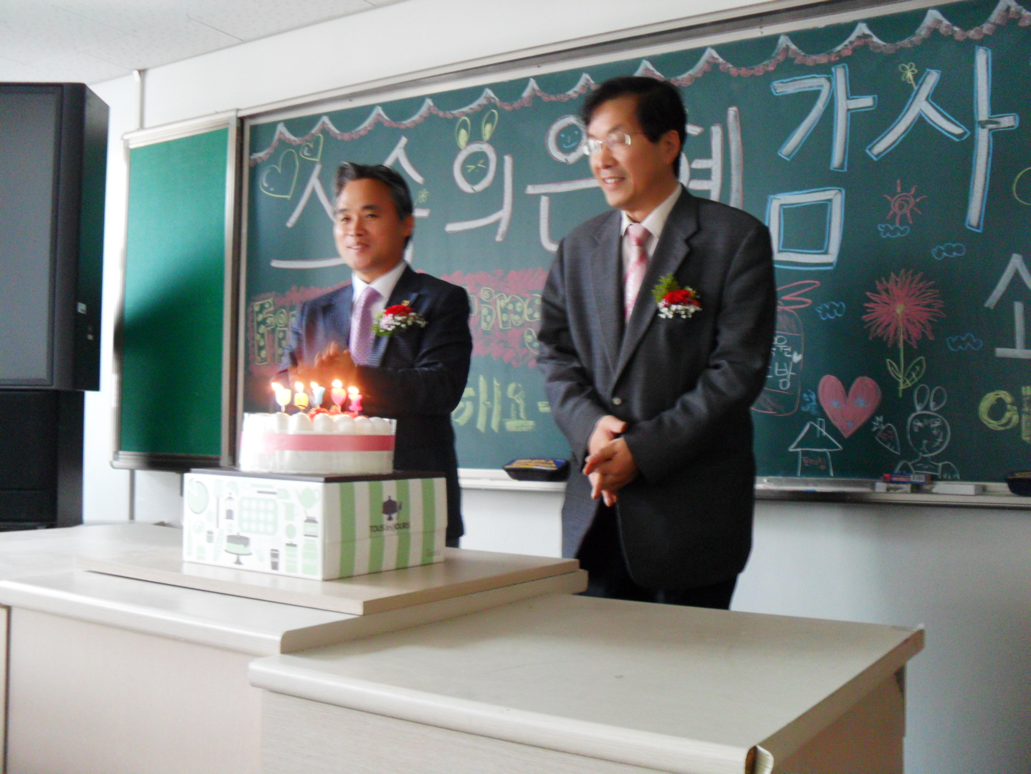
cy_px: 387
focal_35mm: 35
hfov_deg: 52.6
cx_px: 516
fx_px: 1042
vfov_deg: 40.7
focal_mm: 6.3
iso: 200
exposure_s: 1/8
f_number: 3
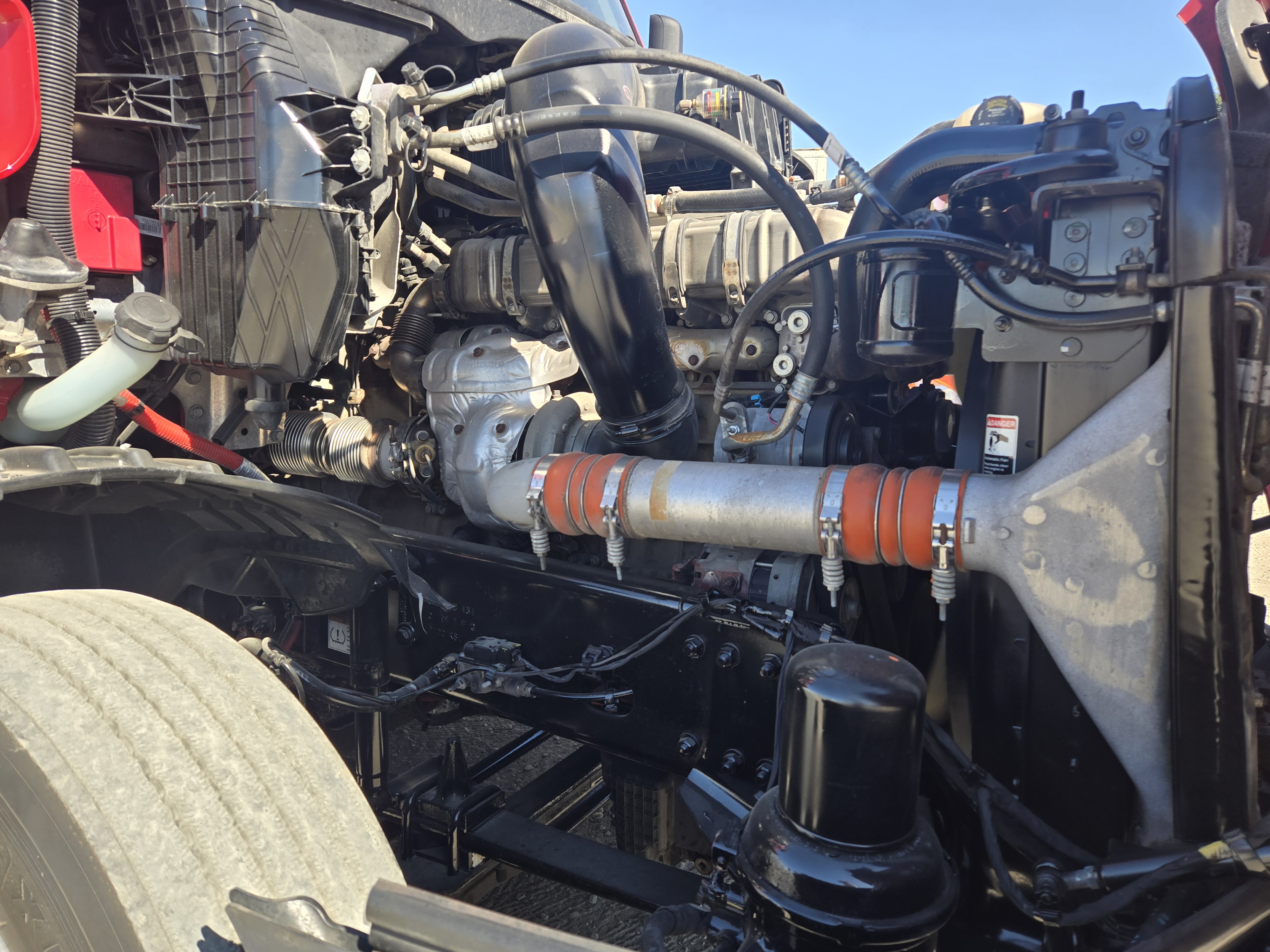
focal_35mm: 23
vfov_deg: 58.9
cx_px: 635
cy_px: 476
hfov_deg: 73.9
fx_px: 844
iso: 25
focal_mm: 5.4
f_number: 1.8
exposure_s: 1/480
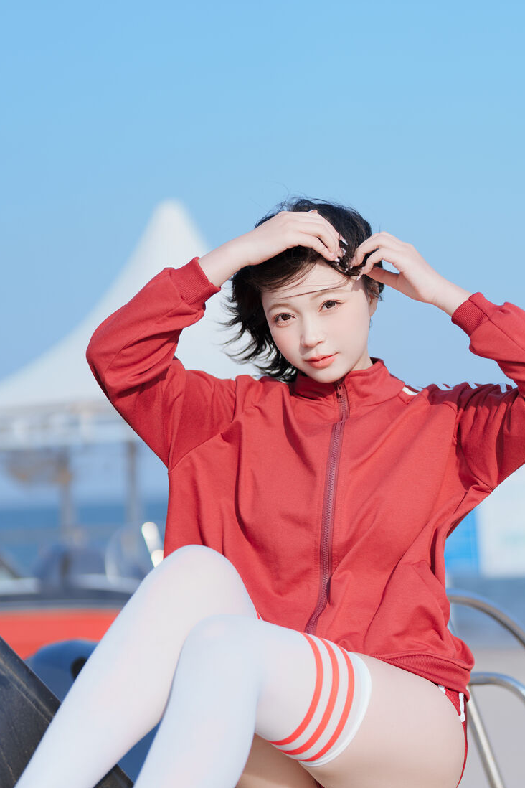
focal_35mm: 82
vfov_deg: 24.8
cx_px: 259
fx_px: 1794
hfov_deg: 16.7
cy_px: 409
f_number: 1.4
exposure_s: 1/3200
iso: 100
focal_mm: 50
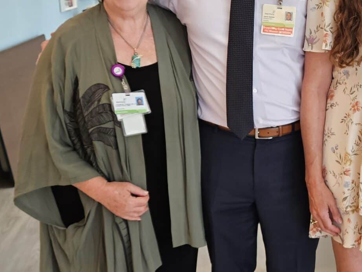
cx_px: 352
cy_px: 144
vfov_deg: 22.9
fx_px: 669
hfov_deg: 28.6
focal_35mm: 64
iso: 160
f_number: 1.8
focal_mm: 5.4
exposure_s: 1/207
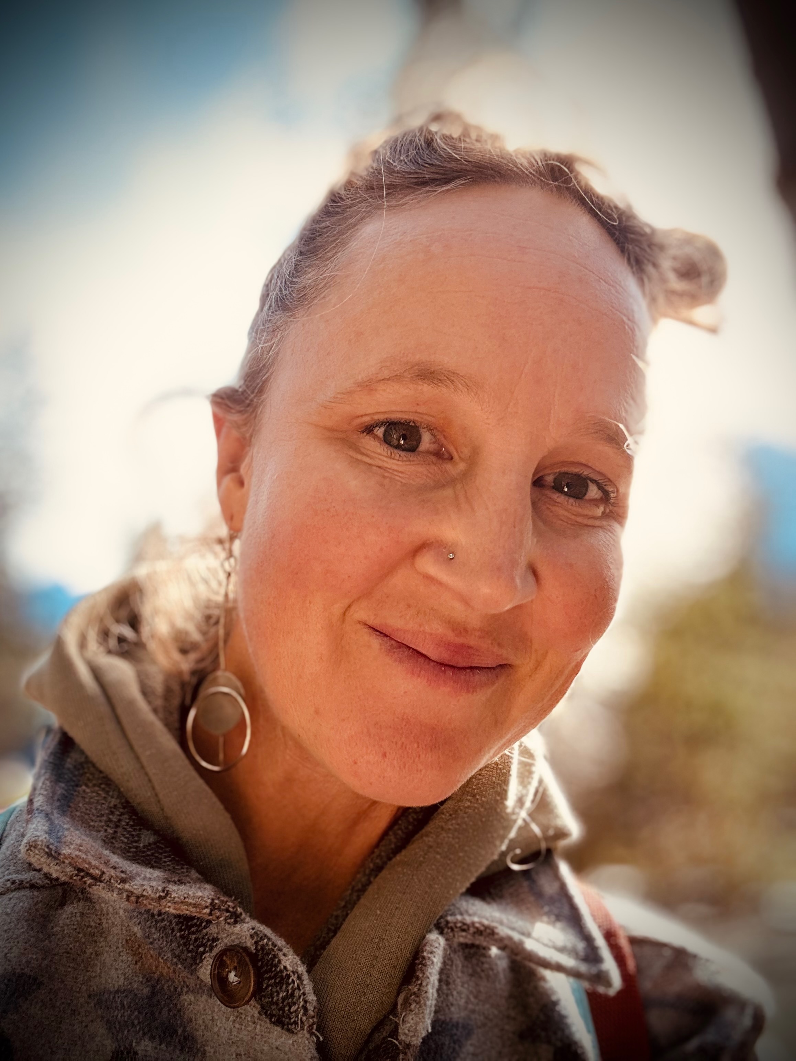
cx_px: 398
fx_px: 920
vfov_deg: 60.0
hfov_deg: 46.8
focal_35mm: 30
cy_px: 530
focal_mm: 2.69
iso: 32
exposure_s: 1/172
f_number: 1.9
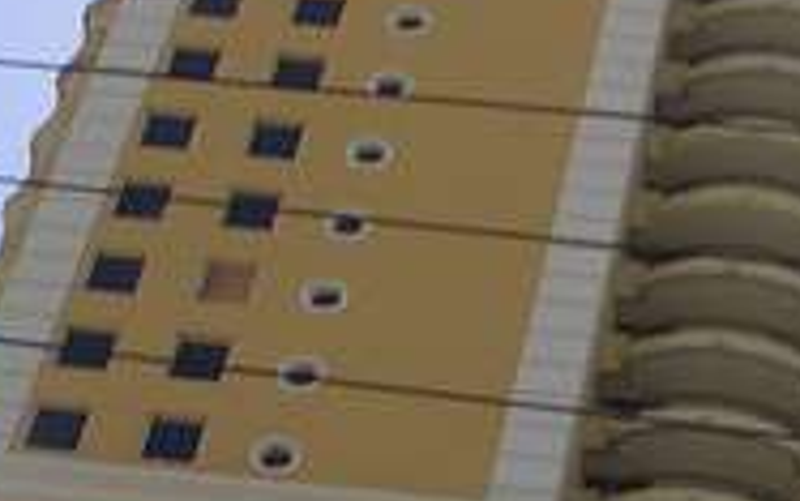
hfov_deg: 13.0
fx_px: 3468
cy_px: 261
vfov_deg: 8.3
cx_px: 826
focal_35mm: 159
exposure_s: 1/640
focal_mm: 5.8
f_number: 4.3
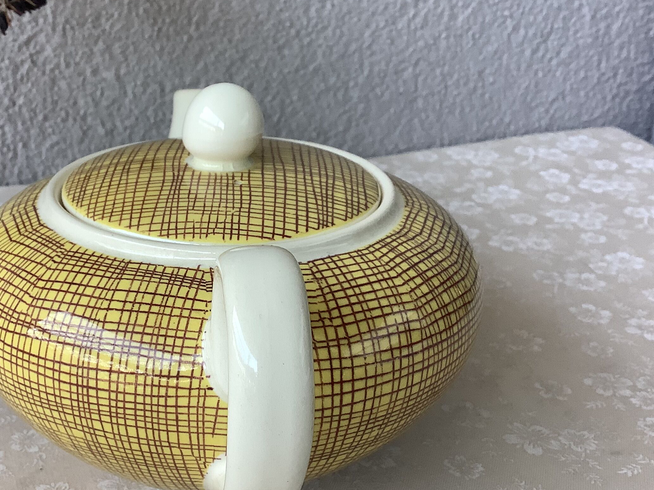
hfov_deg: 38.5
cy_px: 262
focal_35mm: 49
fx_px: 926
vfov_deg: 29.7
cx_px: 218
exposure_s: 1/60
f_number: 2.4
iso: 64
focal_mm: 3.3
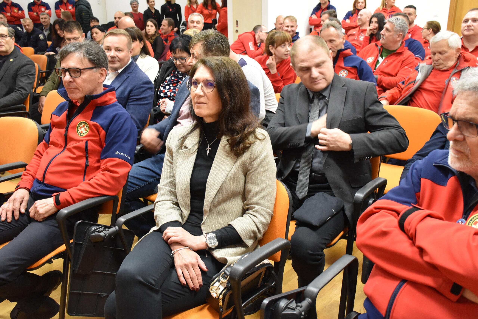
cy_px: 160
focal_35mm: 36
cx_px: 239
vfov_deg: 36.9
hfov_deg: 53.1
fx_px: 478
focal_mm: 24
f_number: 4
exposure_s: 1/30
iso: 1400
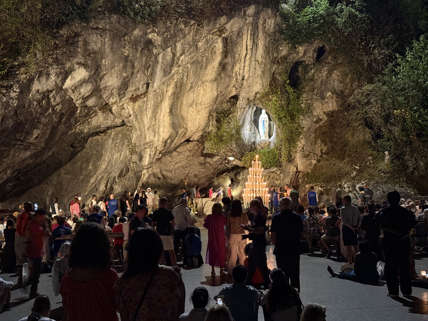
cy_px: 160
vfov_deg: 30.3
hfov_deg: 39.7
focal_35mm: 48
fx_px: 593
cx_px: 214
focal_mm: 6.76
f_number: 1.78
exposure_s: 1/20
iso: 800
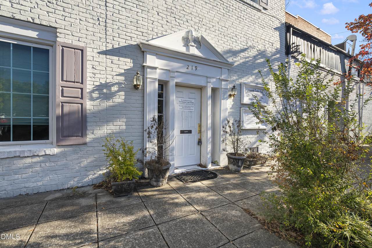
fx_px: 165
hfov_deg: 96.7
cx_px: 186
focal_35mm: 16
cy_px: 124
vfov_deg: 73.8
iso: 100
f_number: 6.3
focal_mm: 16
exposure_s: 1/60
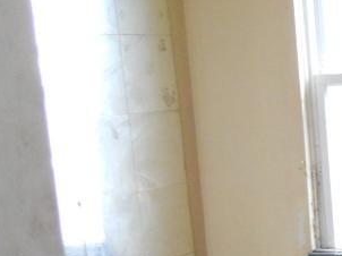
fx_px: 938
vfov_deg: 15.2
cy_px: 270
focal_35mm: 95
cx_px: 575
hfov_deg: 17.6
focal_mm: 5
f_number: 2.7
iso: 400
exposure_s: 1/50
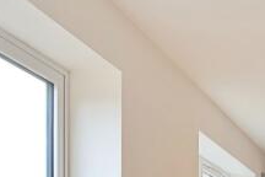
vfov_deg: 16.3
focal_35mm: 76
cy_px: 272
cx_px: 427
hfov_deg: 21.2
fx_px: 559
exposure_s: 1/10
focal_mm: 16
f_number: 2.8
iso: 50
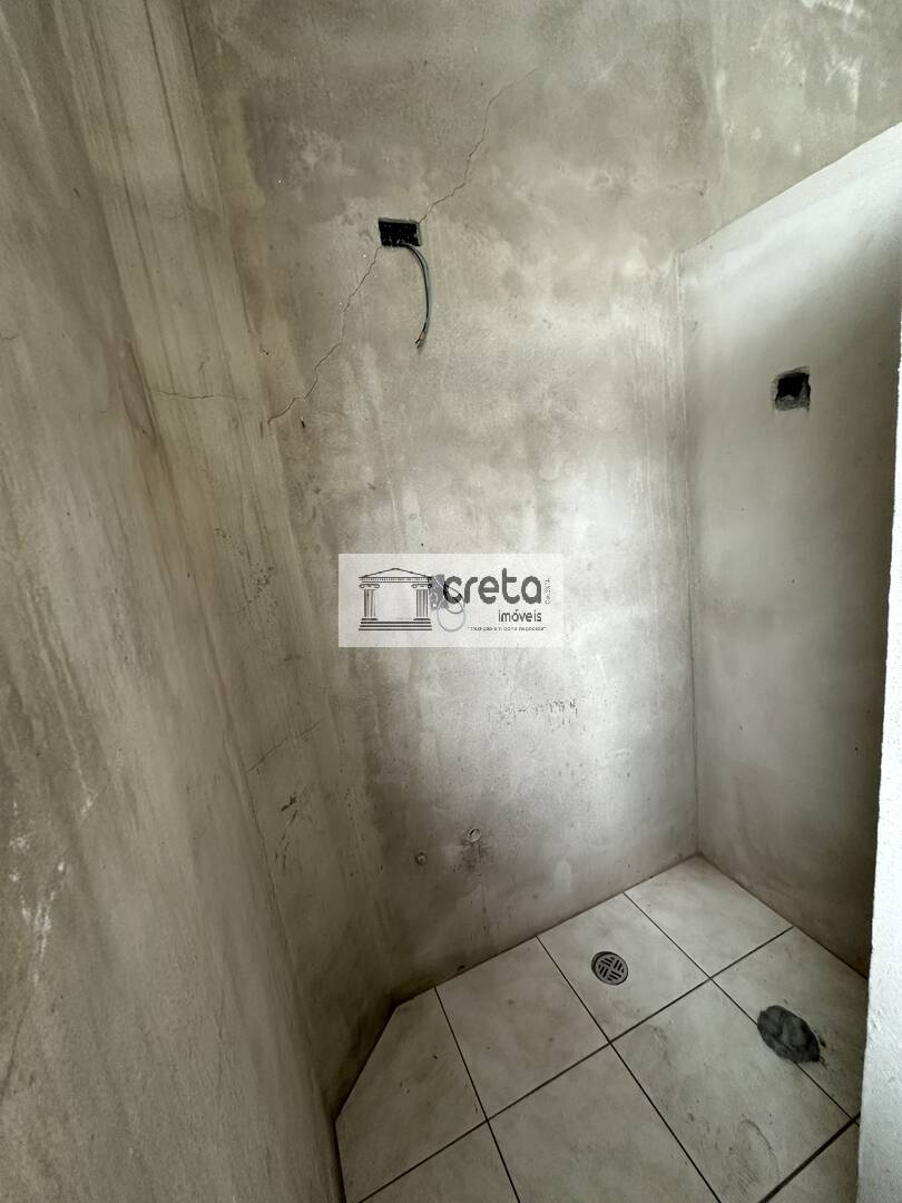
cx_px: 451
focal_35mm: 14
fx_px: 486
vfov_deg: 102.1
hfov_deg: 85.7
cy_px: 602
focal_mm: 2.22
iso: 200
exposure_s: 1/60
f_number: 2.2
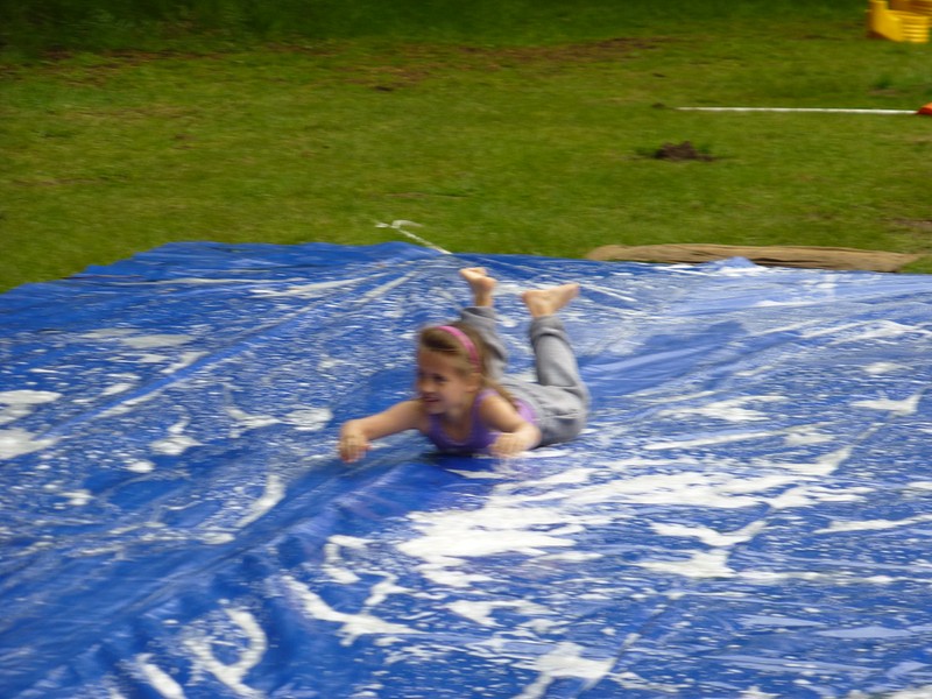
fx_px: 5358
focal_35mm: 199
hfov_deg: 9.9
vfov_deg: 7.5
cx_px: 466
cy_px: 350
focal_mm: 35.6
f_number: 5.5
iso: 100
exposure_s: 1/125
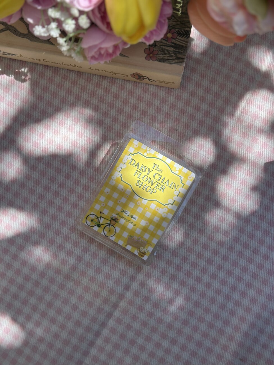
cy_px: 182
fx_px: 507
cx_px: 137
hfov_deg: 30.3
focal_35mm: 48
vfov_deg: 39.7
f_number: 1.78
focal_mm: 6.86
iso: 80
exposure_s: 1/2667
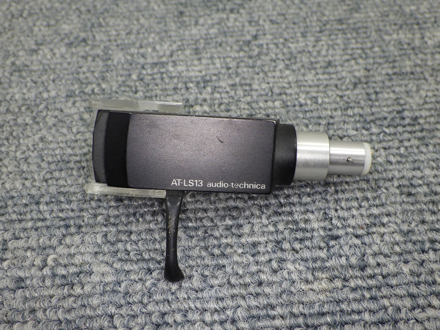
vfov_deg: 34.3
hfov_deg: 44.8
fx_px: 534
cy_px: 165
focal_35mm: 42
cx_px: 220
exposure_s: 1/60
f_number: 4.2
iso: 250
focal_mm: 7.5
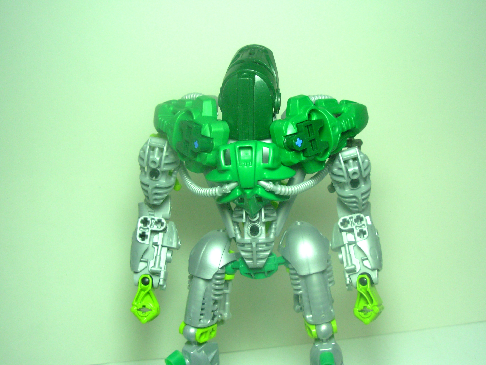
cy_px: 182
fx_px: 632
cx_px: 243
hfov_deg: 42.1
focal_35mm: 45
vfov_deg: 32.2
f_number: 3.1
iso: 100
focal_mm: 7.5
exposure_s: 1/32
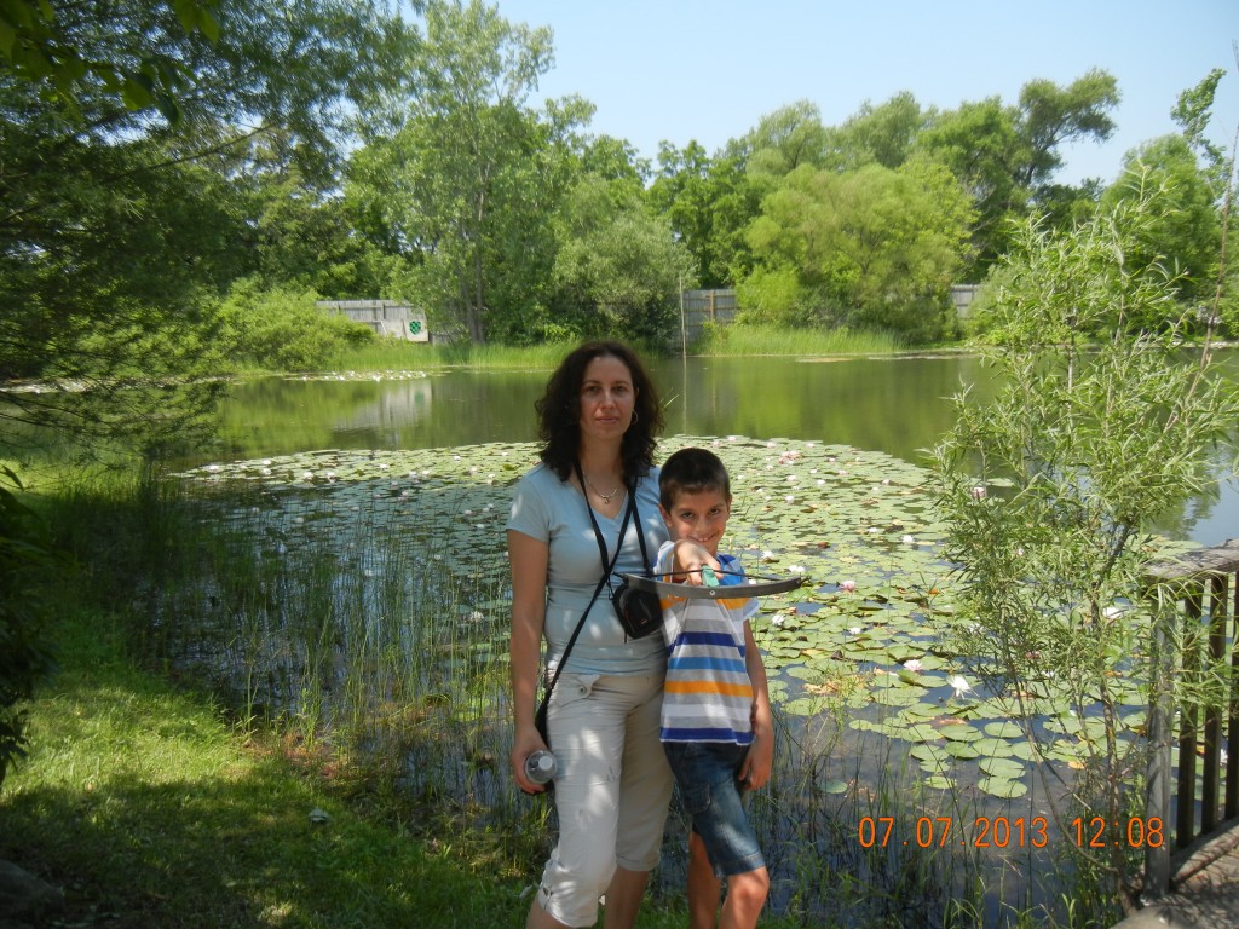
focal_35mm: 30
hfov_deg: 60.0
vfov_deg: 46.8
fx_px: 1074
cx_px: 620
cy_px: 464
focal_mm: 5.4
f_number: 3.5
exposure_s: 1/756
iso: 160
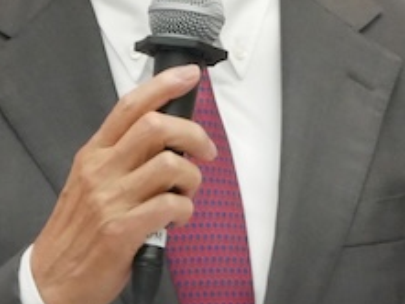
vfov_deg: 1.0
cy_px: 29
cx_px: 189
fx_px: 17267
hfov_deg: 1.3
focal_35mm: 1475
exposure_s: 1/200
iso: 3200
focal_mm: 175
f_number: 5.6
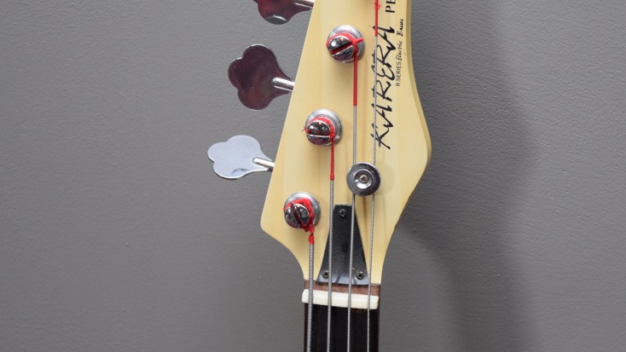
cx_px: 381
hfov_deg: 18.2
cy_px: 110
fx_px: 1954
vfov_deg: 10.3
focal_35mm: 118
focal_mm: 55
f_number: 5.6
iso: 1000
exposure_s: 1/60
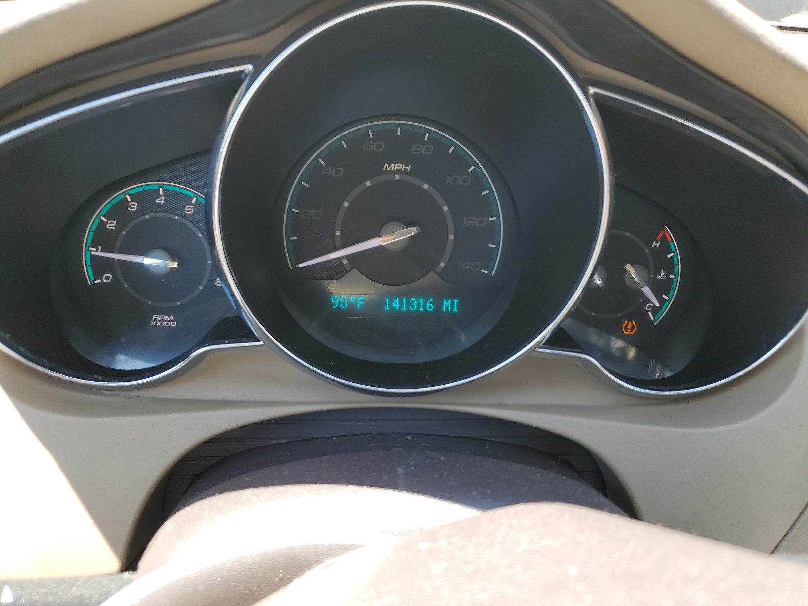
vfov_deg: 53.1
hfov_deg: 67.3
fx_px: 607
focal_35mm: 26
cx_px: 404
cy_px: 303
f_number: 1.5
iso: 50
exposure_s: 1/128
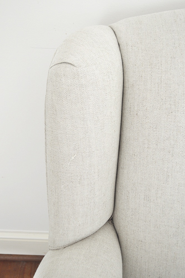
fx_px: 336
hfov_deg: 30.8
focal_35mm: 44
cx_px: 92
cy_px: 139
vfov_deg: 45.0
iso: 400
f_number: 4.5
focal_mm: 29
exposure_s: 1/15
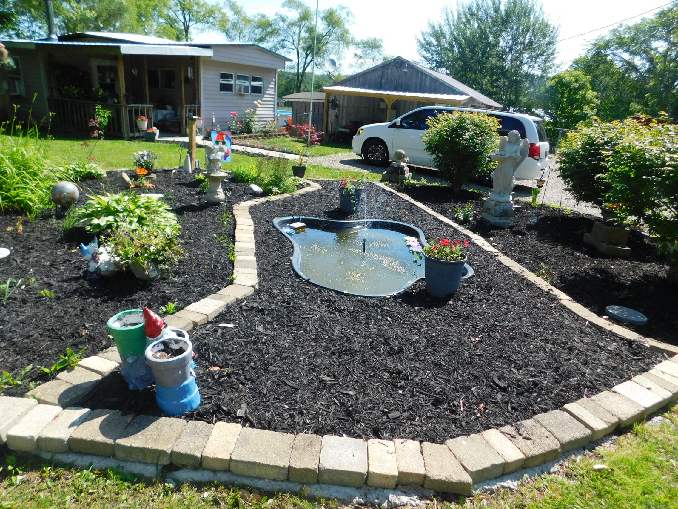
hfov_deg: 73.9
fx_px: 450
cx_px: 339
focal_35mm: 23
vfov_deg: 58.9
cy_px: 254
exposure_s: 1/800
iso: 125
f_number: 3
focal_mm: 4
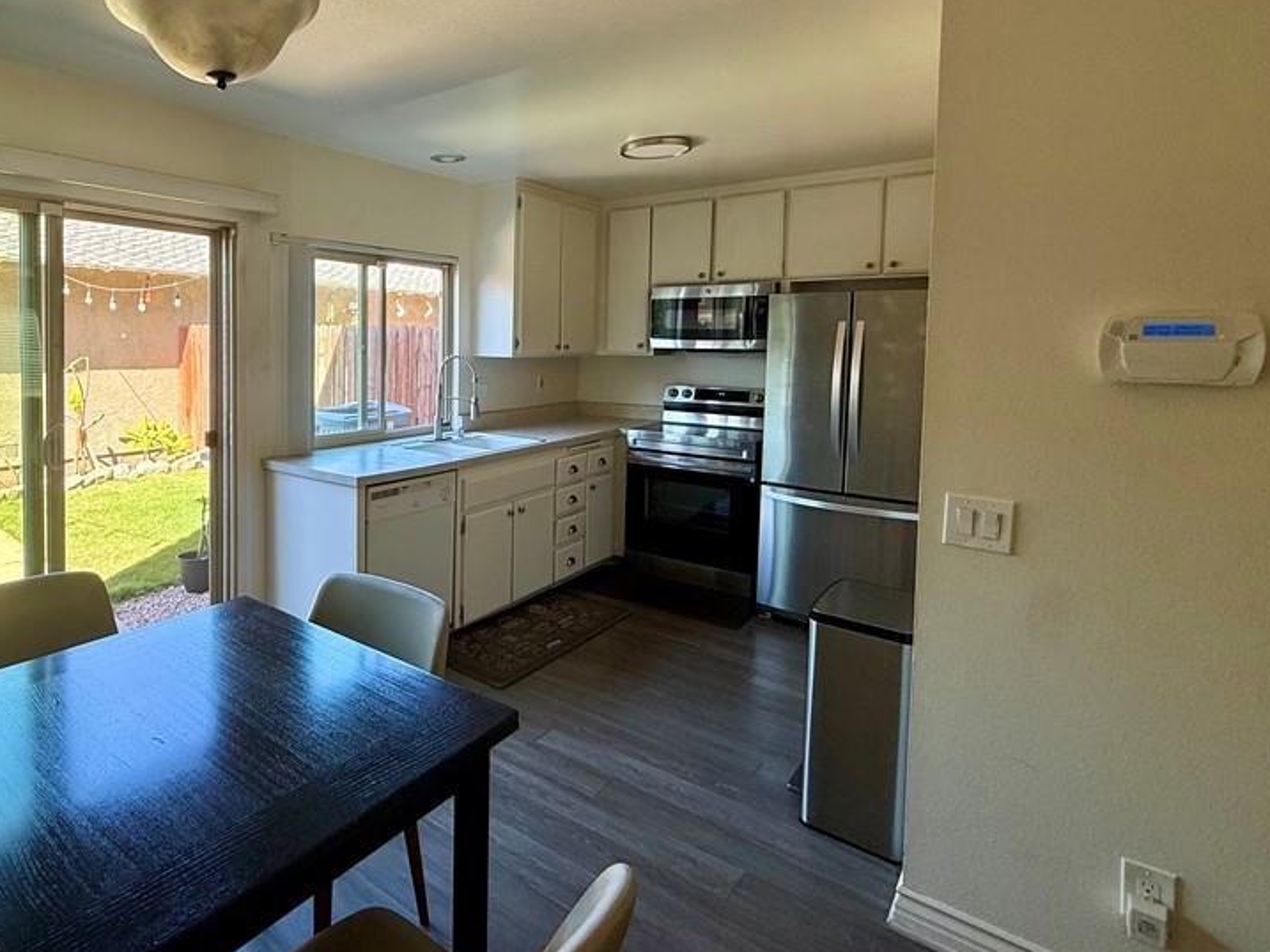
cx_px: 388
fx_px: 734
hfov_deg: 78.1
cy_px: 373
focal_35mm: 20
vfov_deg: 65.3
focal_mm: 2.22
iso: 80
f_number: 2.2
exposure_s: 1/99
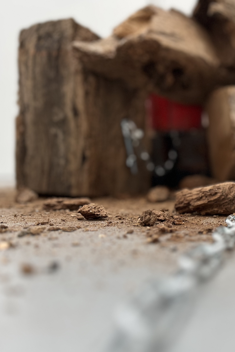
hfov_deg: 33.7
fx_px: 362
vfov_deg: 51.9
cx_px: 220
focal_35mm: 37
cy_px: 180
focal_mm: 5.1
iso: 125
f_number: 1.6
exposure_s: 1/121
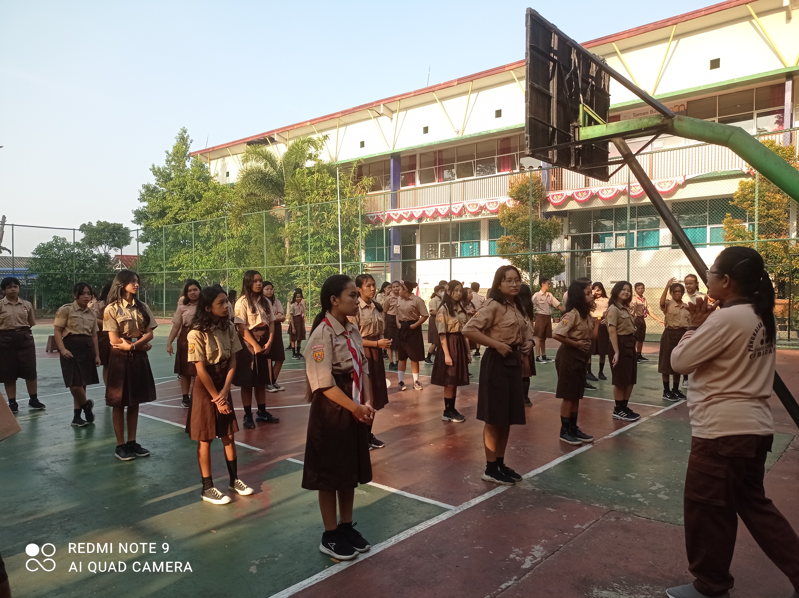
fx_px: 646
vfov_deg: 49.7
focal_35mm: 28
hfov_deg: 63.5
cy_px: 299
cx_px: 400
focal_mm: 4.7
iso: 101
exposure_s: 1/999
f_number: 1.79
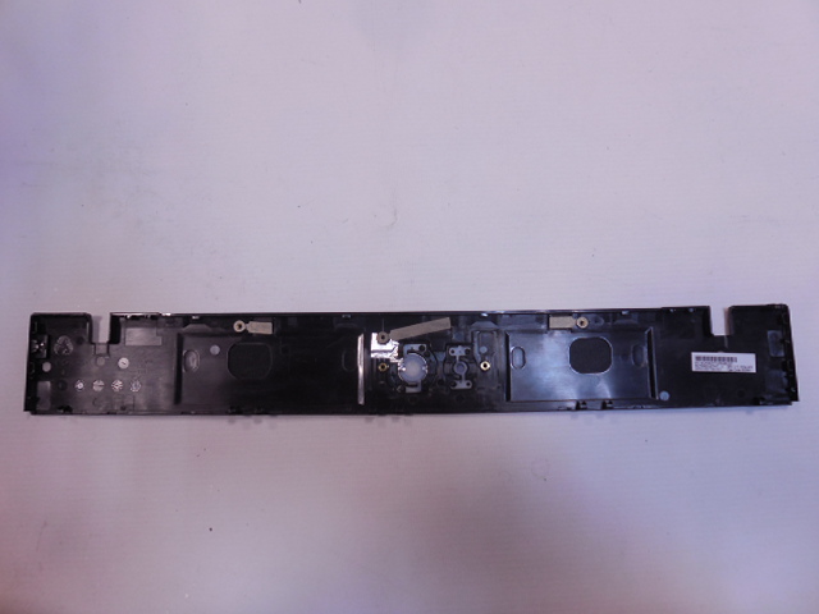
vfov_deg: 53.1
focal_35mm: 26
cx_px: 410
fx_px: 615
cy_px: 307
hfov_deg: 67.3
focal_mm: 4.6
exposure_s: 1/30
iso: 220
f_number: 3.5
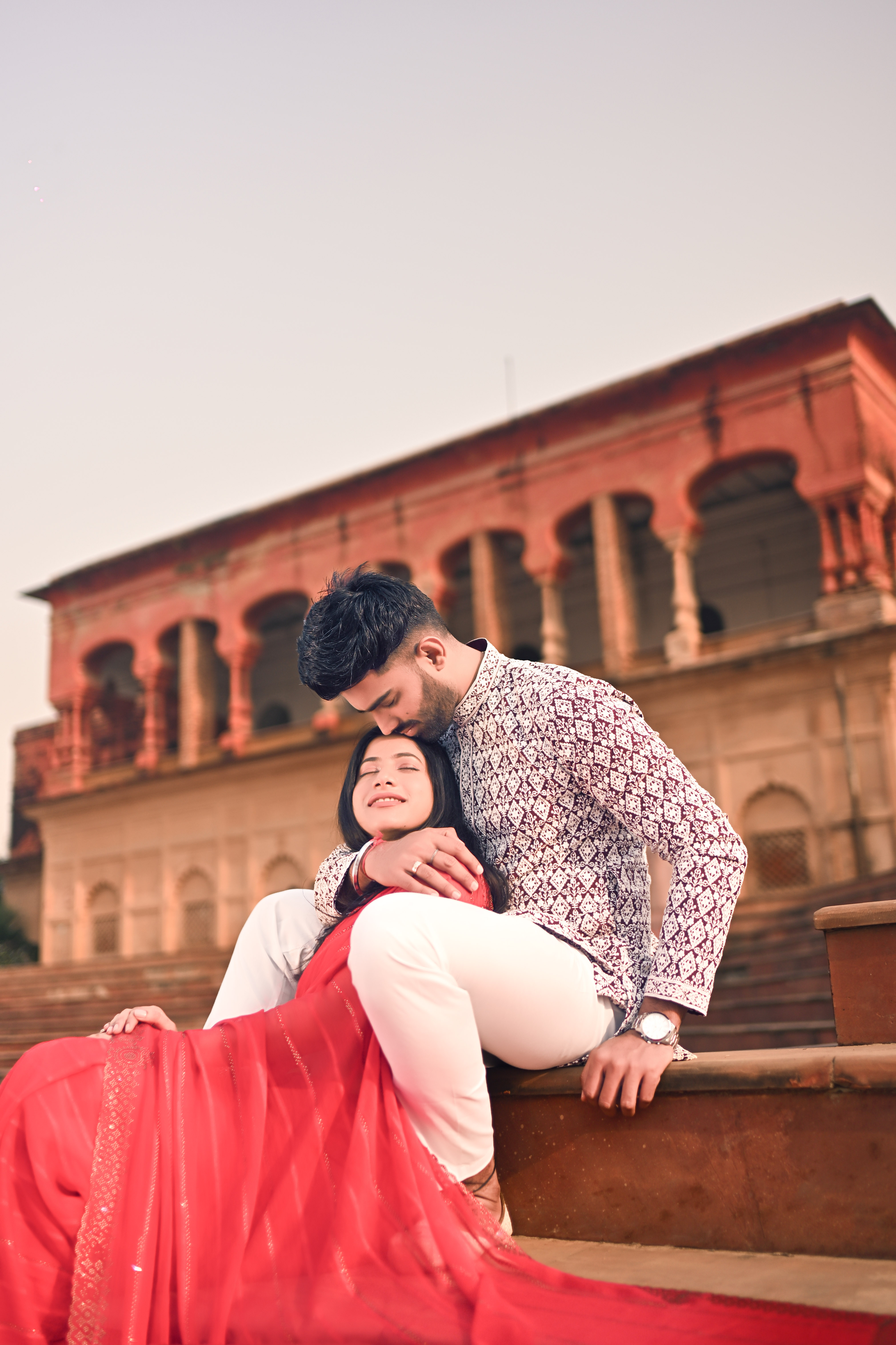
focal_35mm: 35
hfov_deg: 37.9
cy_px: 672
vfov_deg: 54.4
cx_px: 448
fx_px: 1307
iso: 125
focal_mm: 35
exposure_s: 1/5000
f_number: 1.8
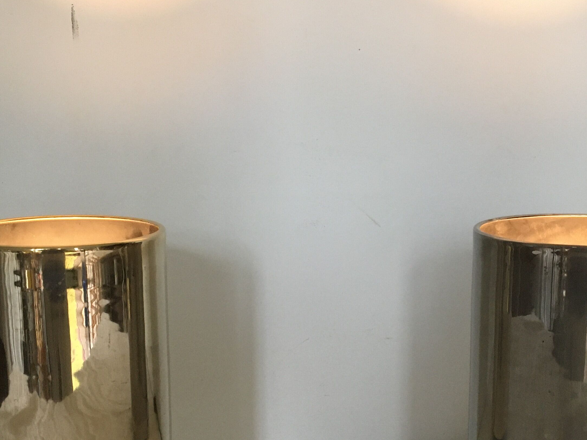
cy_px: 294
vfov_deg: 26.9
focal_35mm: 54
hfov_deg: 35.5
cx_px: 316
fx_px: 916
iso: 200
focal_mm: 4.15
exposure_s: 1/33
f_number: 2.2
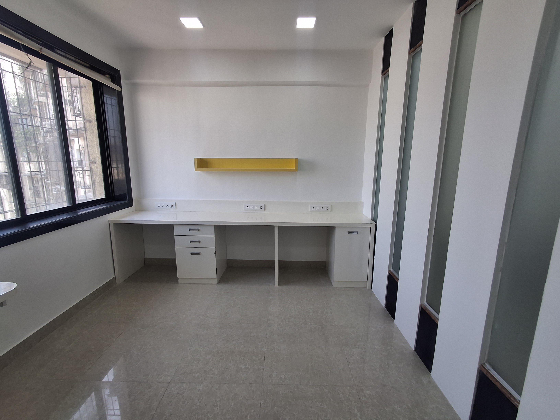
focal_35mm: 16
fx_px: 259
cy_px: 210
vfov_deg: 78.1
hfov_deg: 94.5
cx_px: 280
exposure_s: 1/120
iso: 40
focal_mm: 1.64
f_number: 2.2
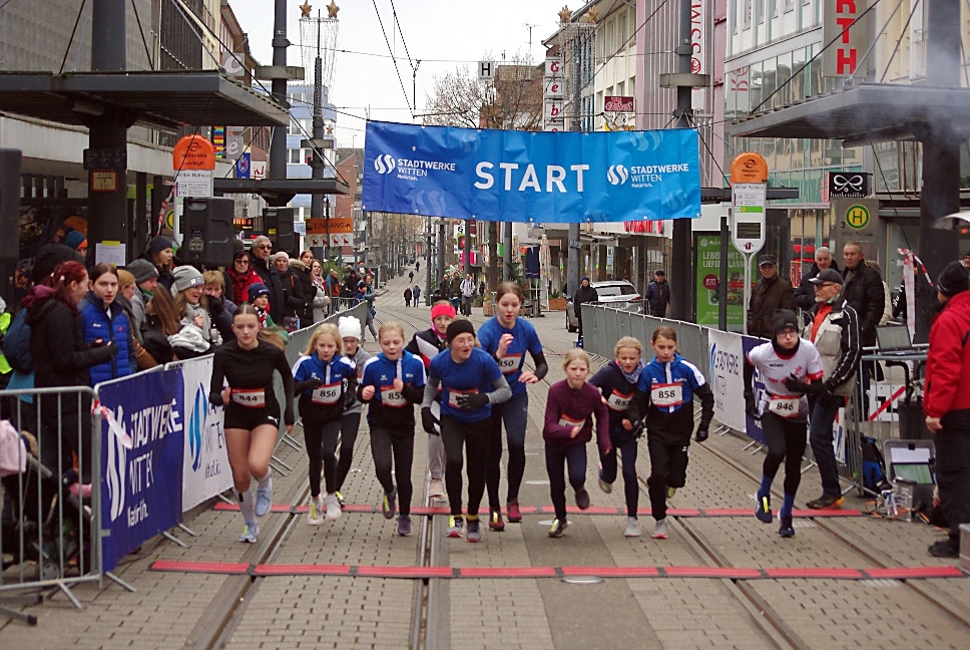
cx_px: 485
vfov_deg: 16.7
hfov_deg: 24.7
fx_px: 2212
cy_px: 325
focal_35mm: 82
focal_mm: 55
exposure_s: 1/160
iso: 500
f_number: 4.5
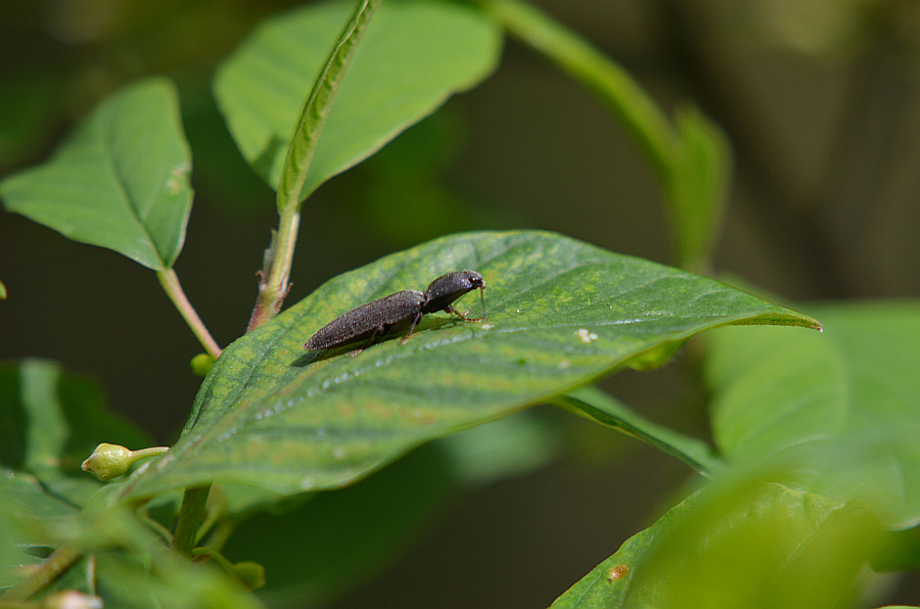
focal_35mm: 300
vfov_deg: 4.6
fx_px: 7650
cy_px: 304
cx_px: 460
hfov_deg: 6.9
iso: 125
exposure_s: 1/125
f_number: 8
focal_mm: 200
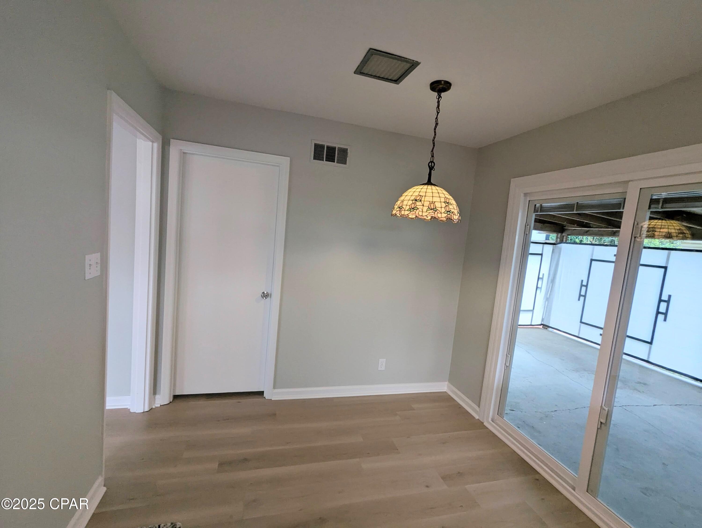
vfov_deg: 78.2
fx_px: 325
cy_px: 264
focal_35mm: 16
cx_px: 351
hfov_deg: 94.4
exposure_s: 1/120
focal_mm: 2.35
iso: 80
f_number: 2.2
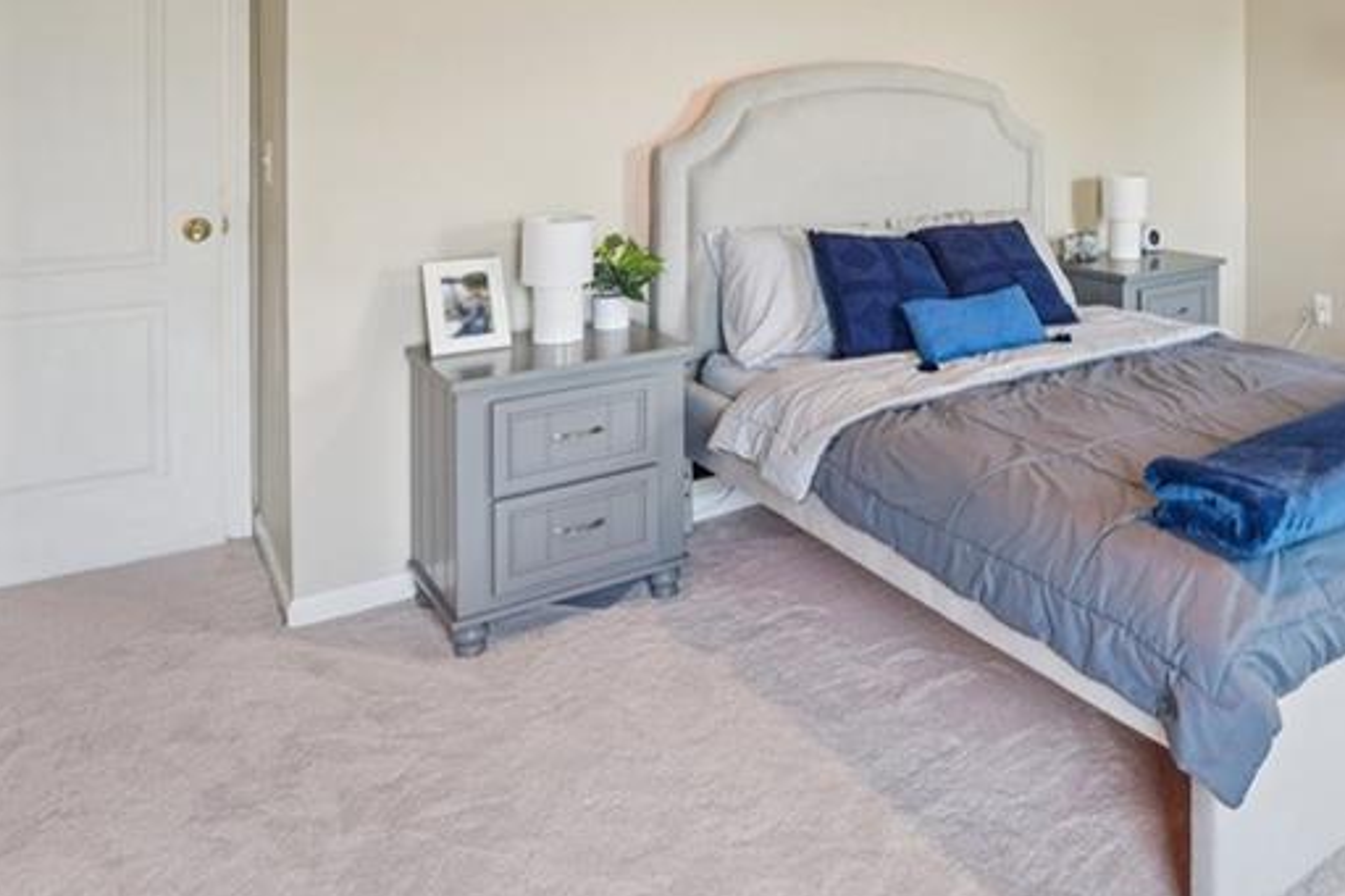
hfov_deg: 61.3
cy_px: 88
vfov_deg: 42.5
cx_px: 1030
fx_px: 1046
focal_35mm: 28
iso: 320
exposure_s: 1/13
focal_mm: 14
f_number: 8
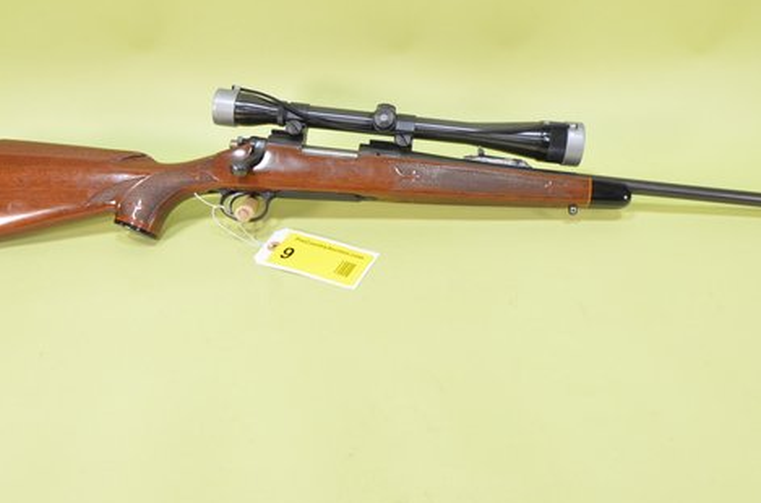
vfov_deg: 40.4
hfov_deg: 58.7
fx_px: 675
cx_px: 422
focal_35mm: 32
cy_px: 170
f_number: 5.6
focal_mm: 14
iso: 800
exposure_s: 1/125
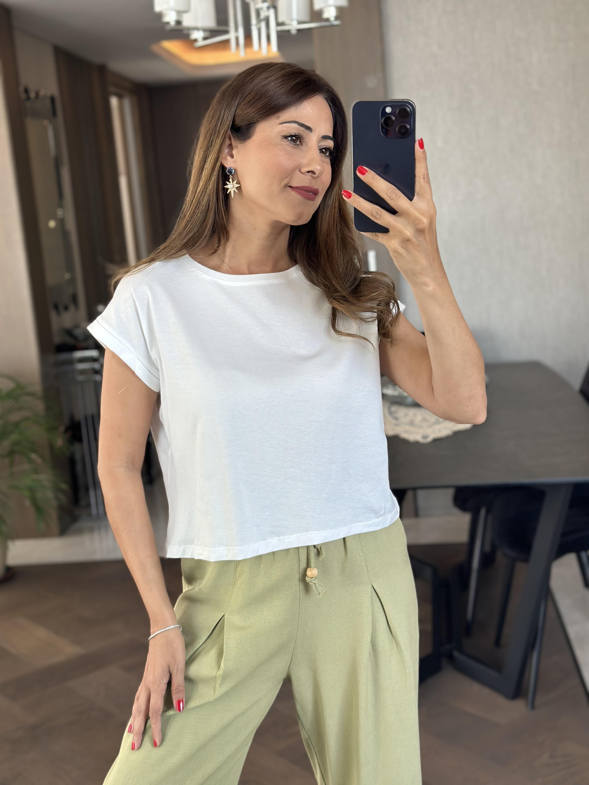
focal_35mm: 48
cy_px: 392
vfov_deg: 39.7
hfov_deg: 30.3
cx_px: 294
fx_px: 1089
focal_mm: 6.86
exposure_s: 1/121
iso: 125
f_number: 1.78
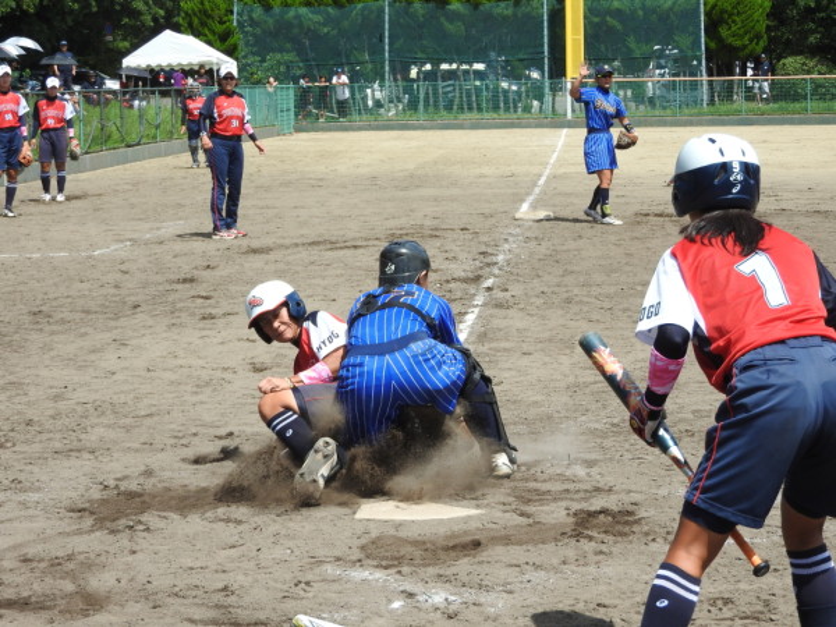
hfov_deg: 18.7
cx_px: 418
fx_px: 2536
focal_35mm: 105
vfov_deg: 14.1
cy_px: 314
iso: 100
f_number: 4.8
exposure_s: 1/500
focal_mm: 18.8
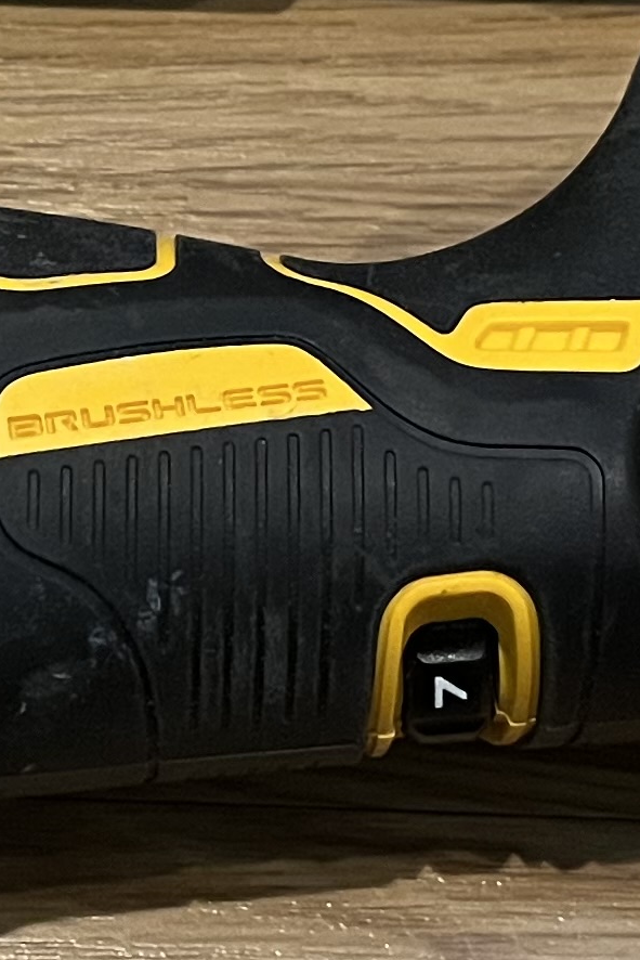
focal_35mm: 123
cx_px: 146
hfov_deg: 11.1
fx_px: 3278
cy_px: 182
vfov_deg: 16.5
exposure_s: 1/50
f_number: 1.6
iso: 500
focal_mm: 5.1
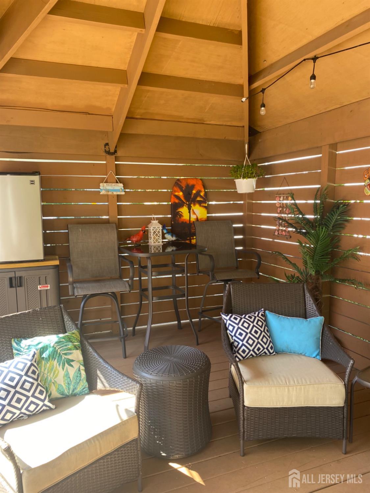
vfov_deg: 67.3
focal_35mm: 26
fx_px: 371
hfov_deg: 53.1
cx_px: 185
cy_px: 246
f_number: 1.8
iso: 64
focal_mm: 4.25
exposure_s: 1/121
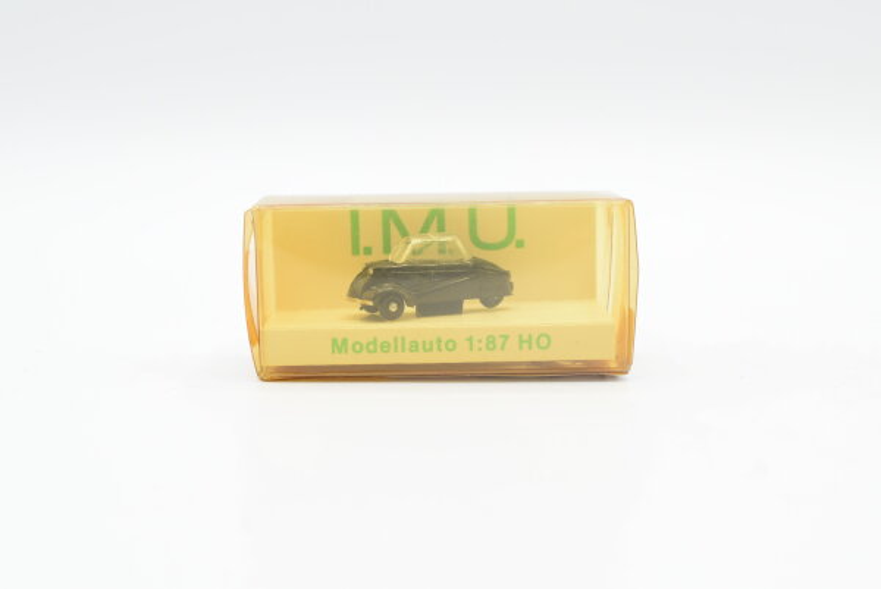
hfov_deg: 37.8
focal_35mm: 52
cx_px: 440
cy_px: 294
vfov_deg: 25.8
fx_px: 1286
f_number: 8
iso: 400
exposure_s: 1/125
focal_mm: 35
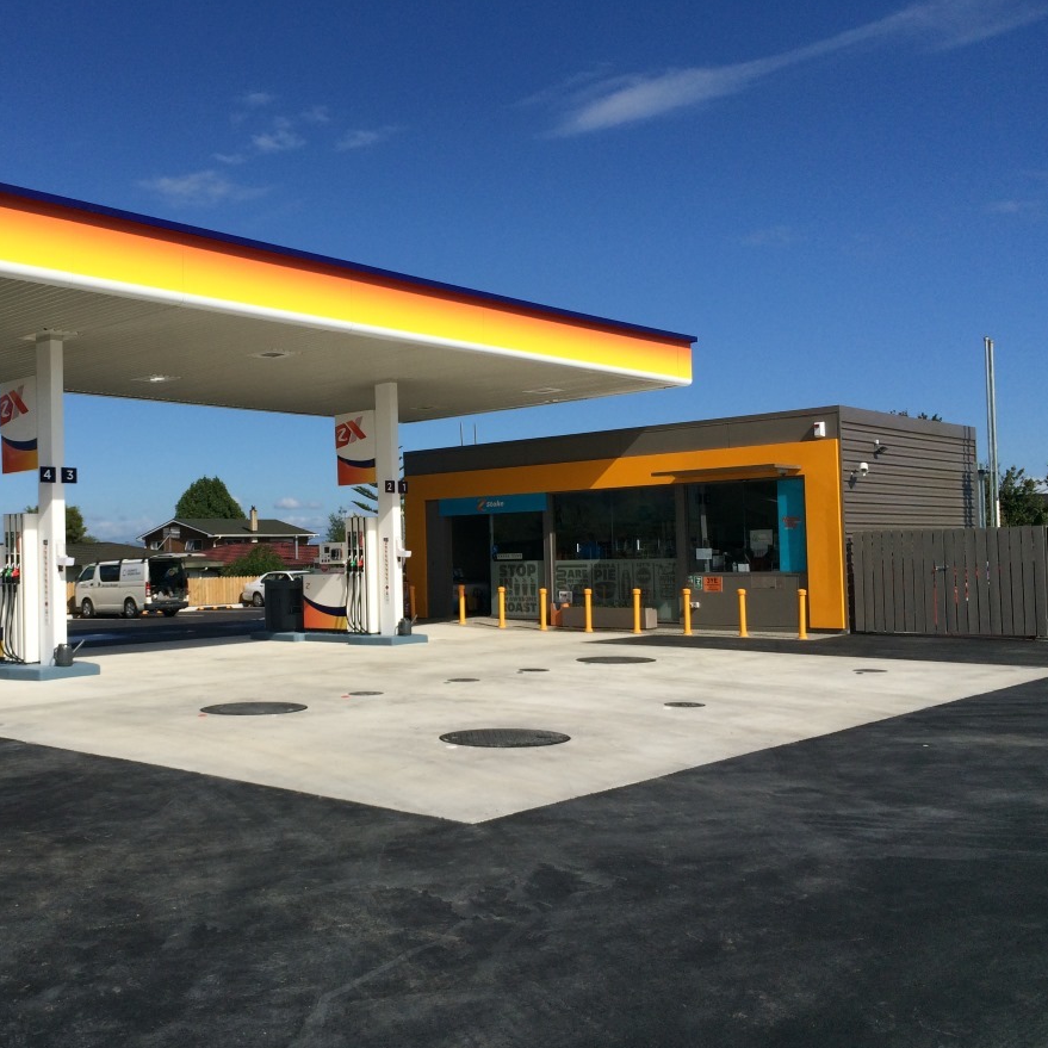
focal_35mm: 35
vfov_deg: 47.2
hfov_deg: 46.5
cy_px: 525
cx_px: 351
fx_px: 1199
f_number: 2.2
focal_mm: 4.15
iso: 32
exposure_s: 1/4115
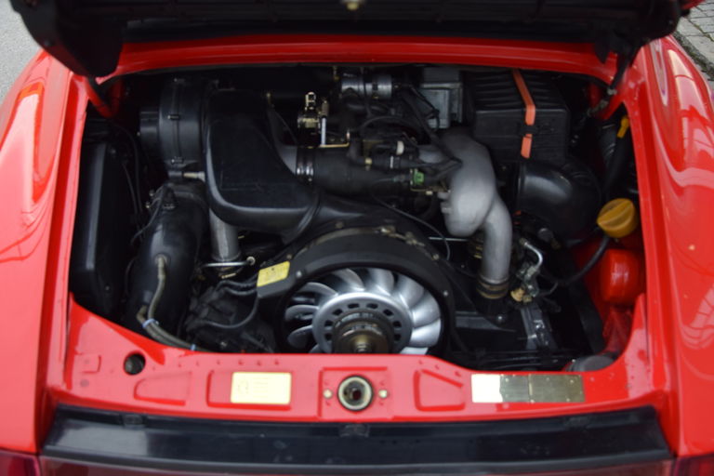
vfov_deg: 8.7
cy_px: 238
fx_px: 3124
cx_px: 357
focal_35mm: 158
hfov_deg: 13.0
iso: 640
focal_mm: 105
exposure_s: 1/250
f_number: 5.6
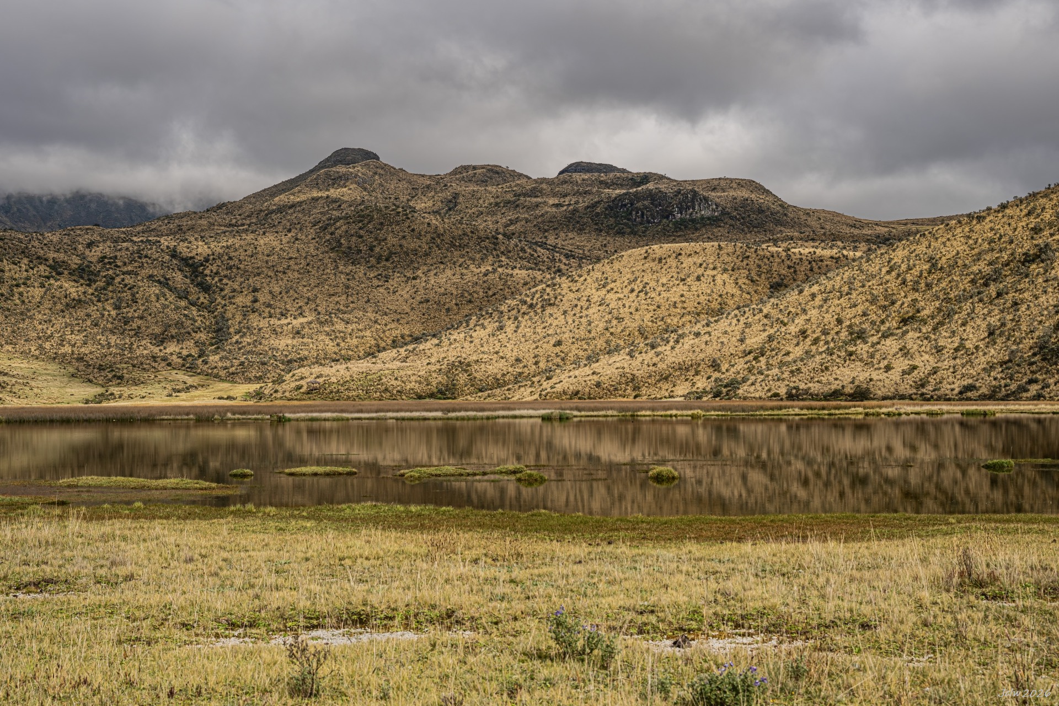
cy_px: 353
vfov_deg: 25.1
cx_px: 530
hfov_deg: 36.9
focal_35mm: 54
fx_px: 1588
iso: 64
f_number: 10
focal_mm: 54
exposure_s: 1/40
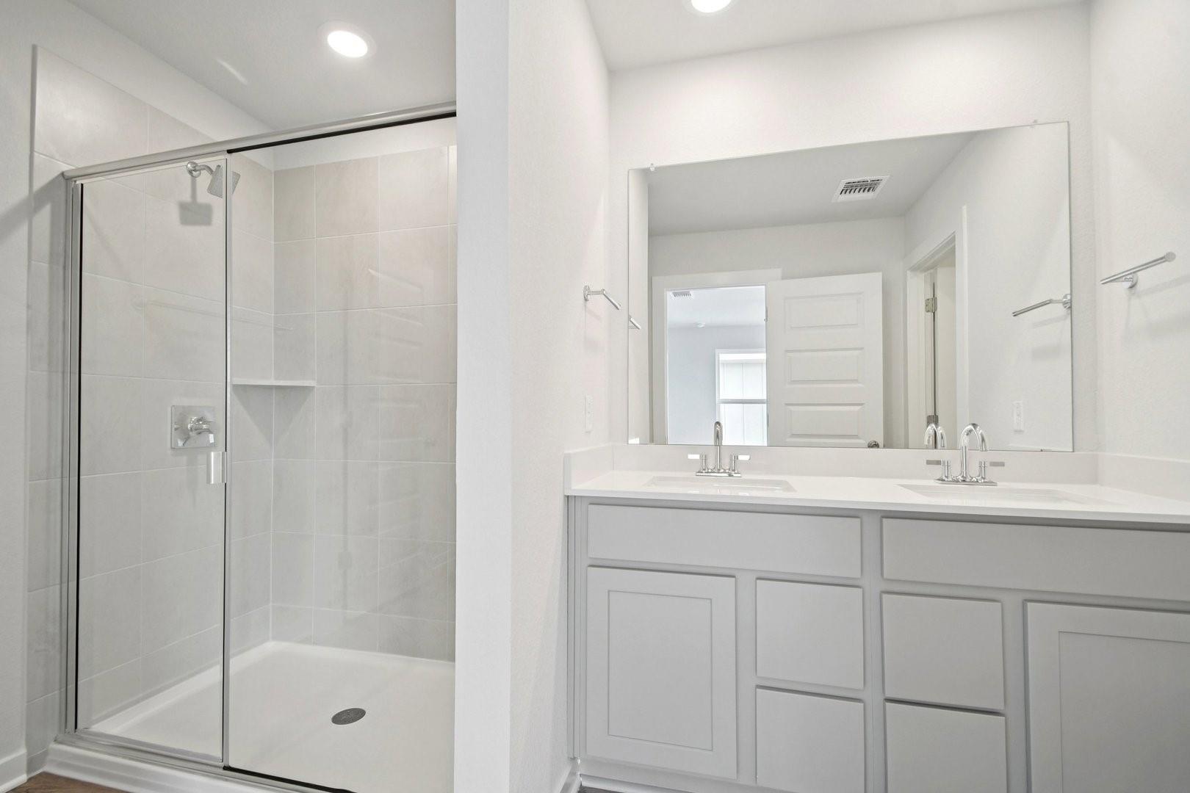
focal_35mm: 15
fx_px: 496
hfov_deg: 100.4
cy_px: 396
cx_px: 595
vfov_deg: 77.3
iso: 400
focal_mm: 10
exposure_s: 1/10
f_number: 8
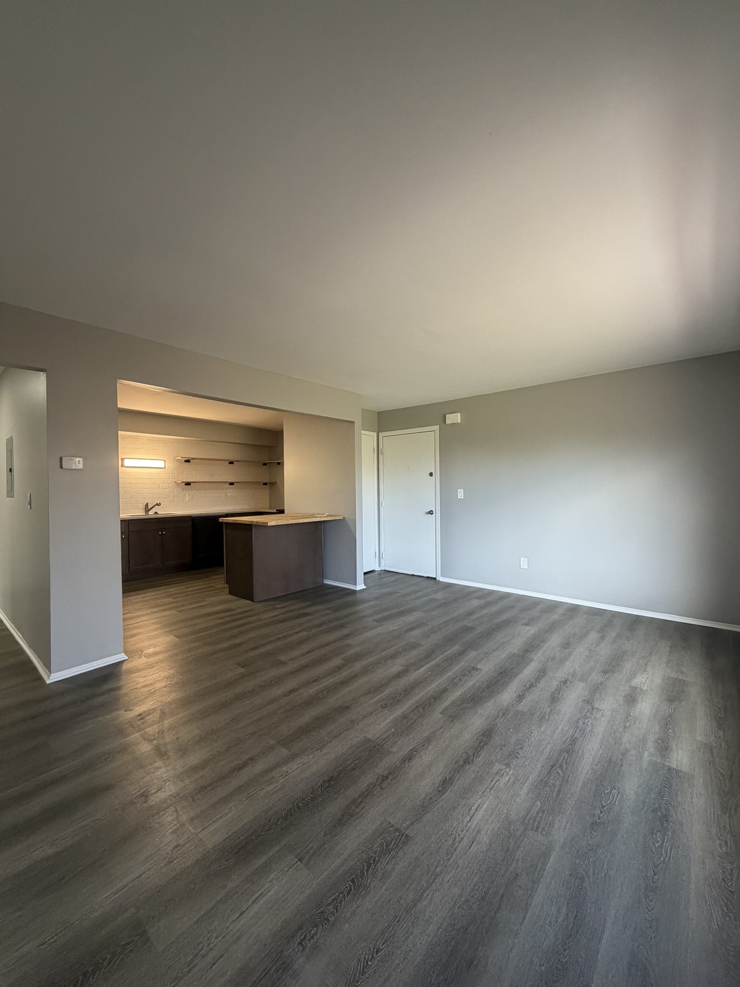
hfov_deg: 85.7
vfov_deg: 102.1
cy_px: 494
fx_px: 399
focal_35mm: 14
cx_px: 370
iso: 320
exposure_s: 1/111
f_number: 2.2
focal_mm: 2.22
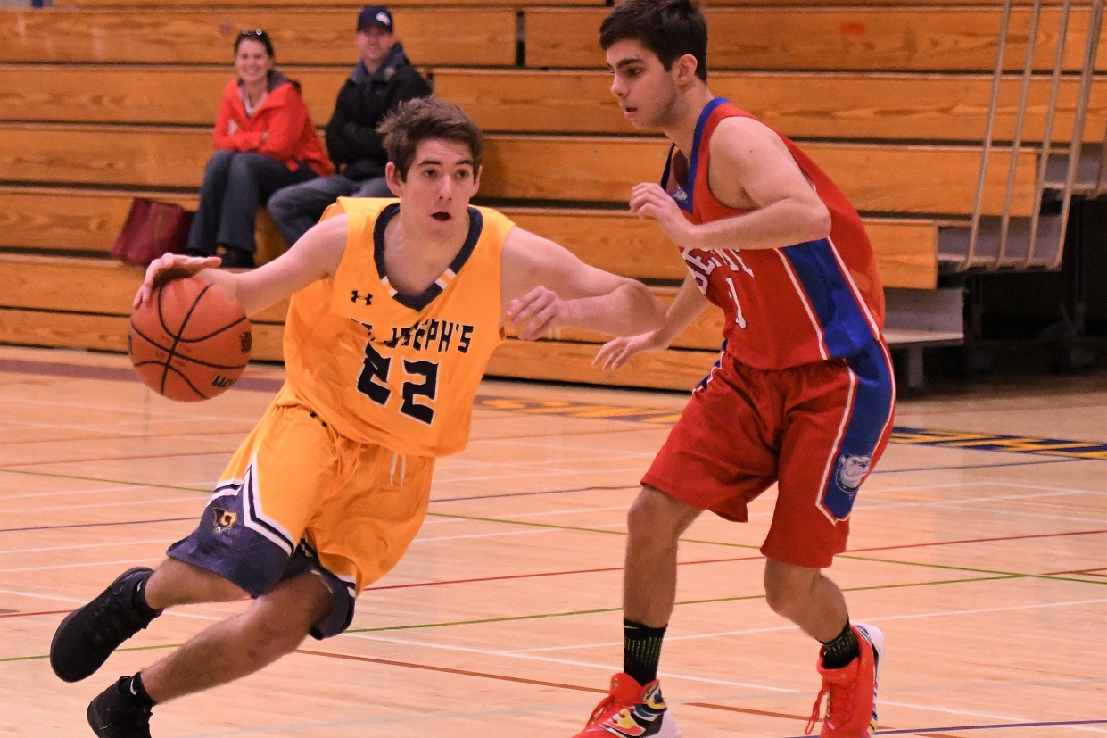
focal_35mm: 120
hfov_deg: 17.1
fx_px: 3689
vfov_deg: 11.4
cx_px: 554
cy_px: 369
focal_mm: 80
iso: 7200
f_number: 2.8
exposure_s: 1/1000
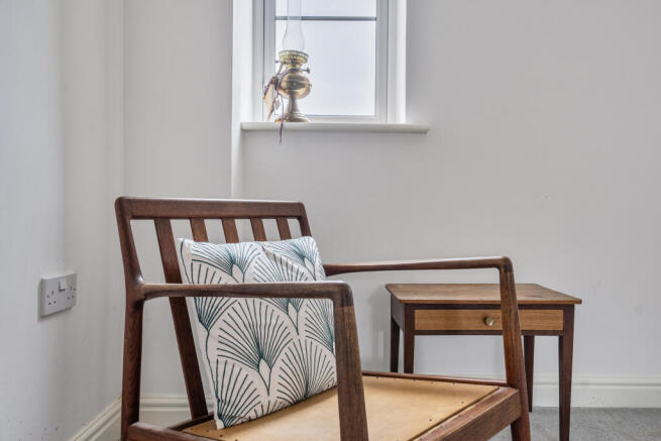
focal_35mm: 28
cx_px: 330
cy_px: 220
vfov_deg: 46.4
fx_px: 514
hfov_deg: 65.5
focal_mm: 19
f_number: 8
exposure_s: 1/1.67
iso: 100
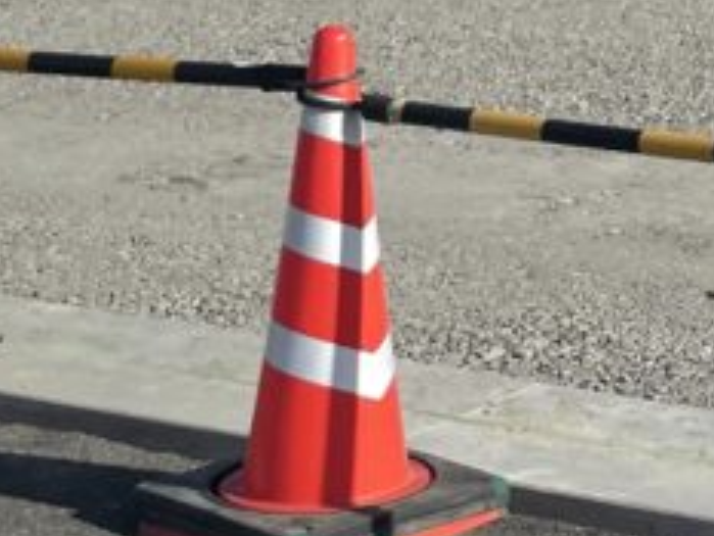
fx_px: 2951
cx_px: 1140
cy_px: -374
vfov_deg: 9.9
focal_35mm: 143
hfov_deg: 12.9
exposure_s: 1/3861
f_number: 1.6
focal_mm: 4.2
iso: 32
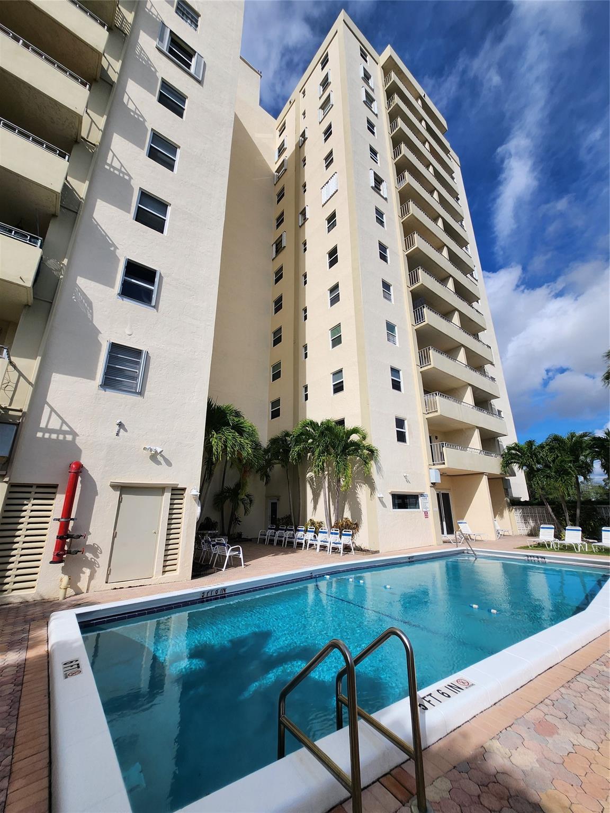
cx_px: 305
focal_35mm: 13
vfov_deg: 106.2
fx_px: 305
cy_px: 406
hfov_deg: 89.9
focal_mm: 1.74
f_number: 2.2
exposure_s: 1/2841
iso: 32
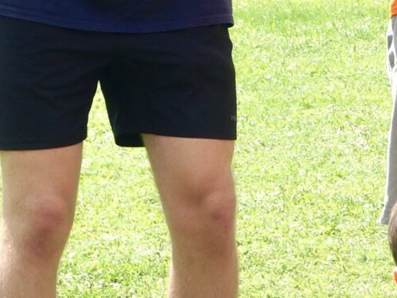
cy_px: 34
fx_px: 3881
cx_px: 993
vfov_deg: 4.4
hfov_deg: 5.6
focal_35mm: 339
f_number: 9
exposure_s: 1/125
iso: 100
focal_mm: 45
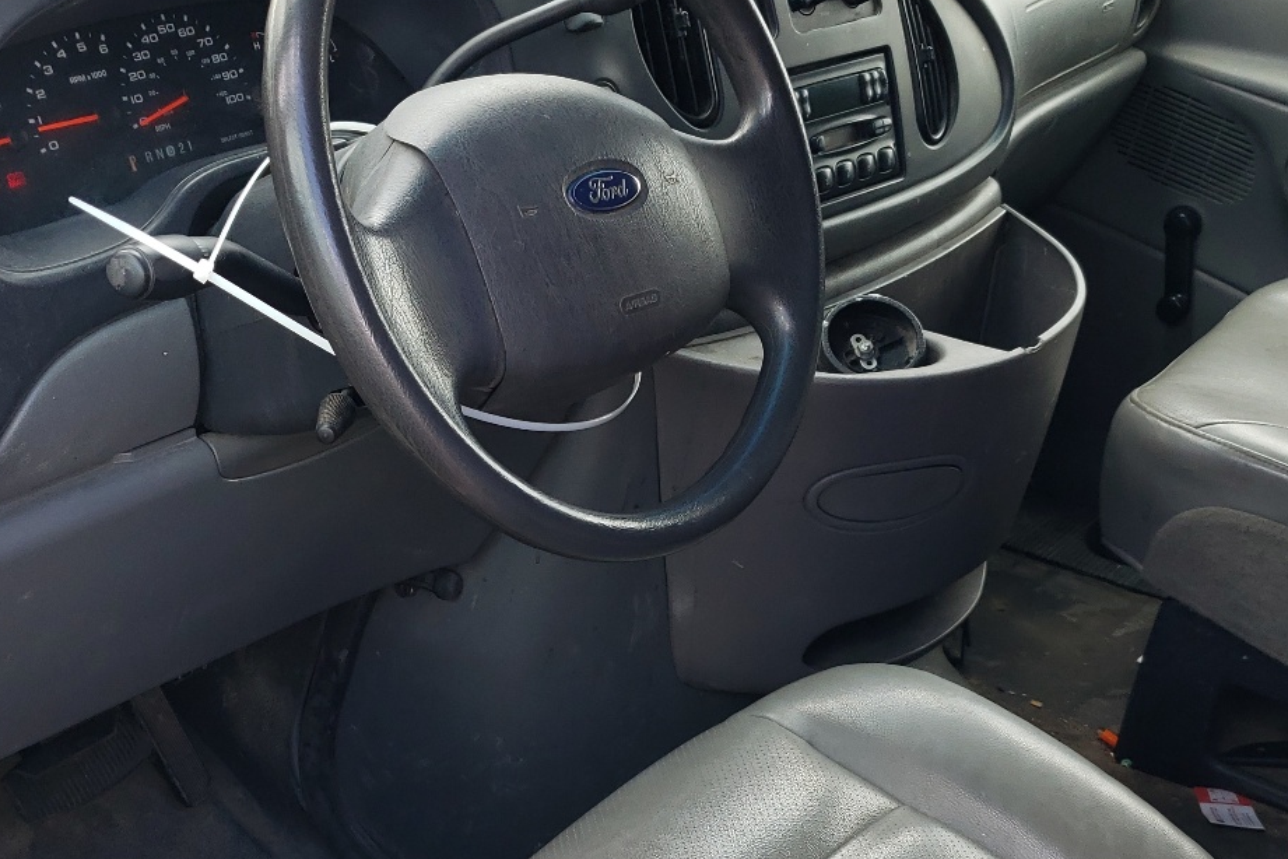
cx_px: 585
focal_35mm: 47
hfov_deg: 41.9
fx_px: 1681
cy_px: 600
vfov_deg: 28.4
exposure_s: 1/189
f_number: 1.5
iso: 50
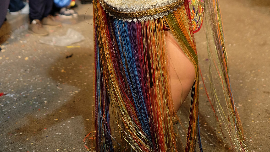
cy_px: -51
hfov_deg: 37.2
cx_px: 133
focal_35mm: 56
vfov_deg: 19.6
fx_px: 401
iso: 400
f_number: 1.4
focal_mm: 23
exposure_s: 1/350
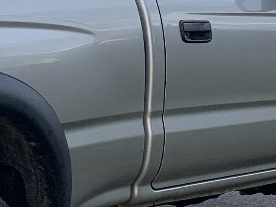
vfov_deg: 10.5
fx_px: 1125
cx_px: -84
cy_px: 18
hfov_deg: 13.5
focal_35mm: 141
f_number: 1.8
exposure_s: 1/121
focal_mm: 4.25
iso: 40
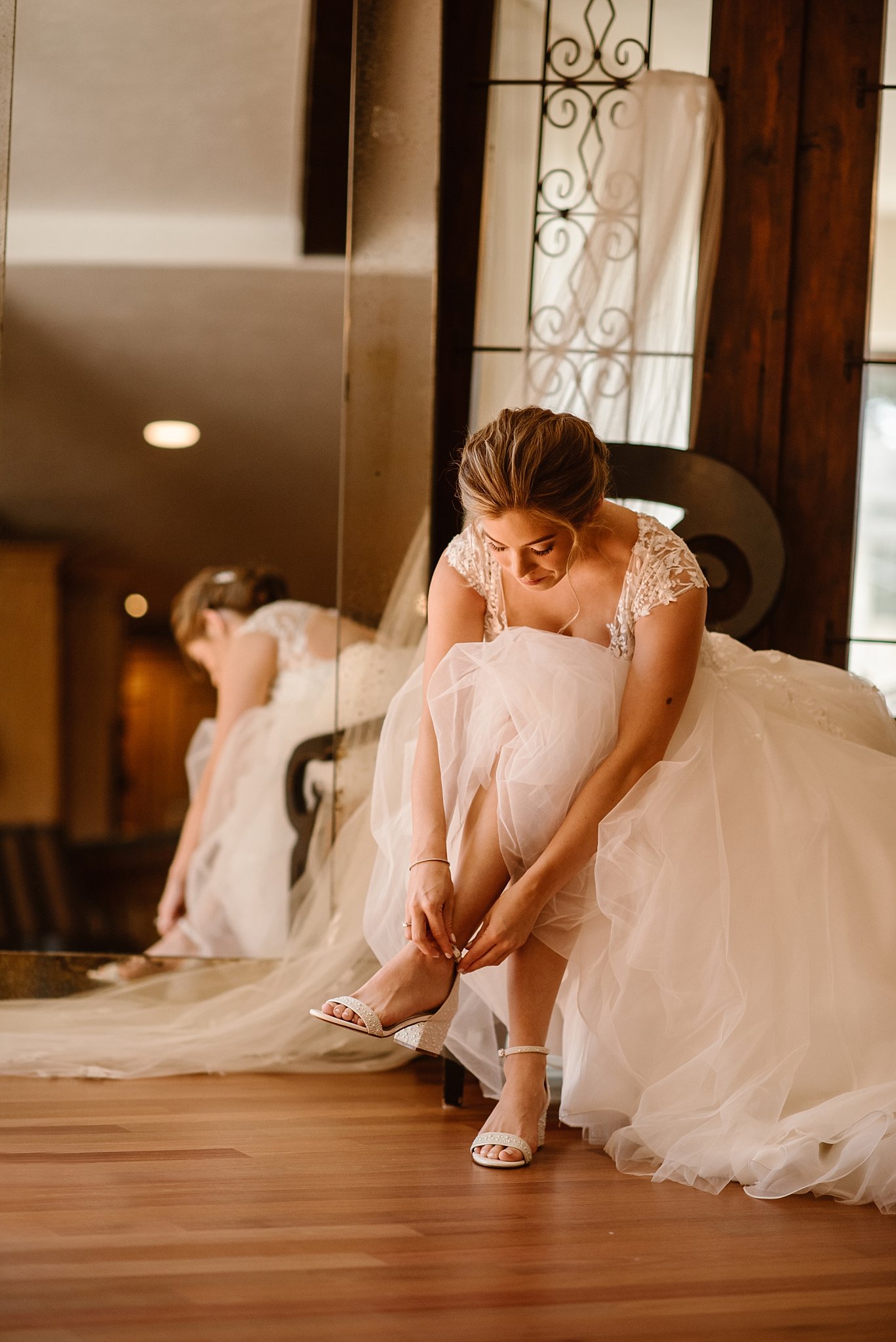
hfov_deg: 16.1
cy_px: 671
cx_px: 448
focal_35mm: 85
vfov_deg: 23.9
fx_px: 3170
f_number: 2
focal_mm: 85
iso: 640
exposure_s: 1/1250
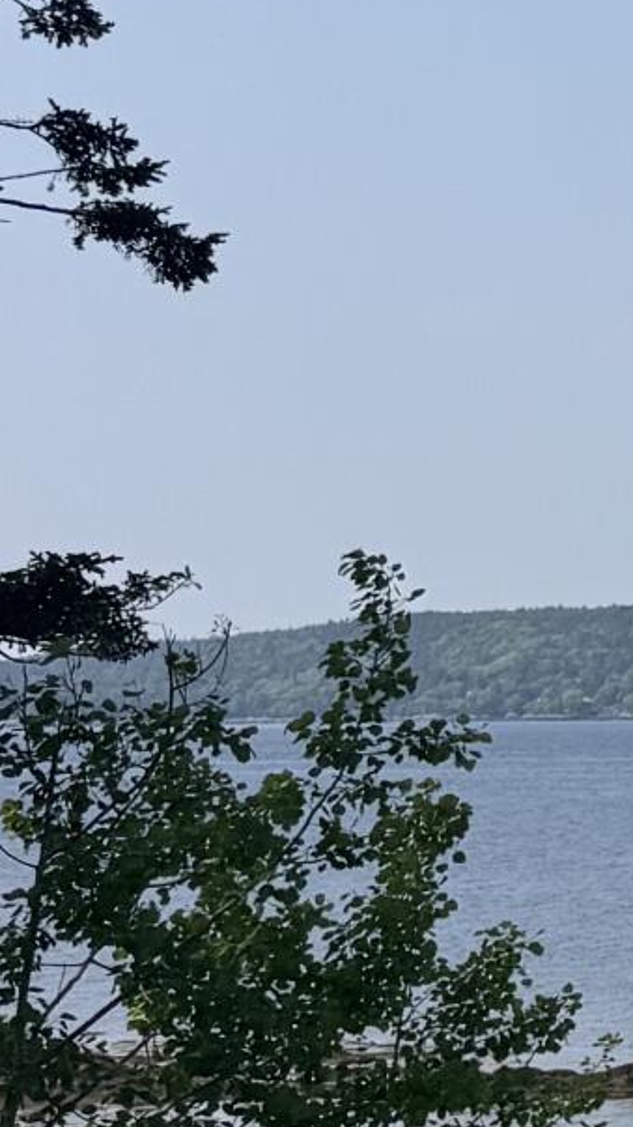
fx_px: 3881
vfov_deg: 16.5
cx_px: 2681
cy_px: 342
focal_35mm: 130
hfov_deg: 6.8
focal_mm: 6.76
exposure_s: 1/6410
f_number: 1.78
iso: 80
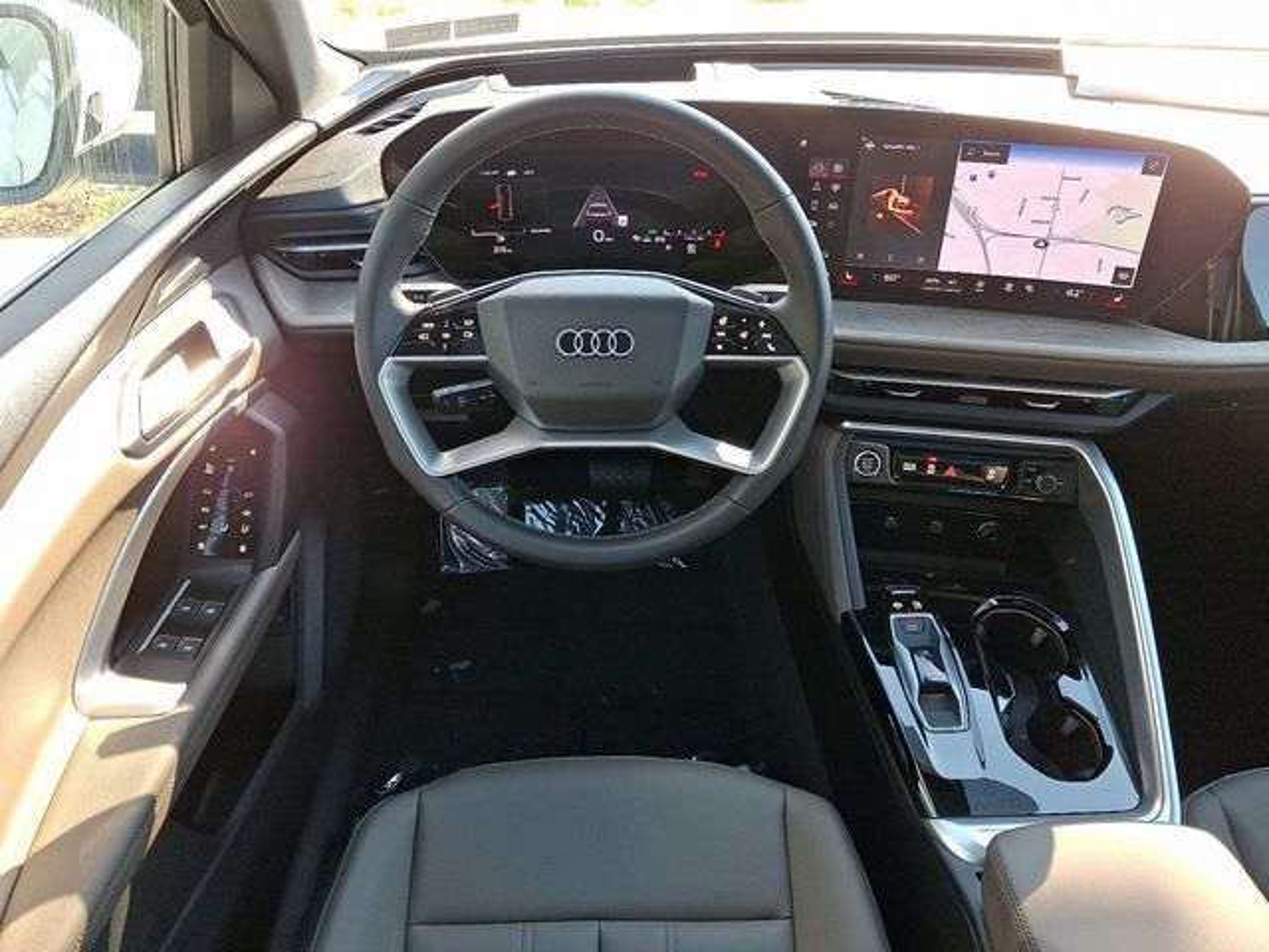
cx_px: 634
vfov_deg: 54.9
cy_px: 476
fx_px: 916
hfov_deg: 69.4
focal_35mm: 25
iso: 32
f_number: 1.8
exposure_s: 1/120
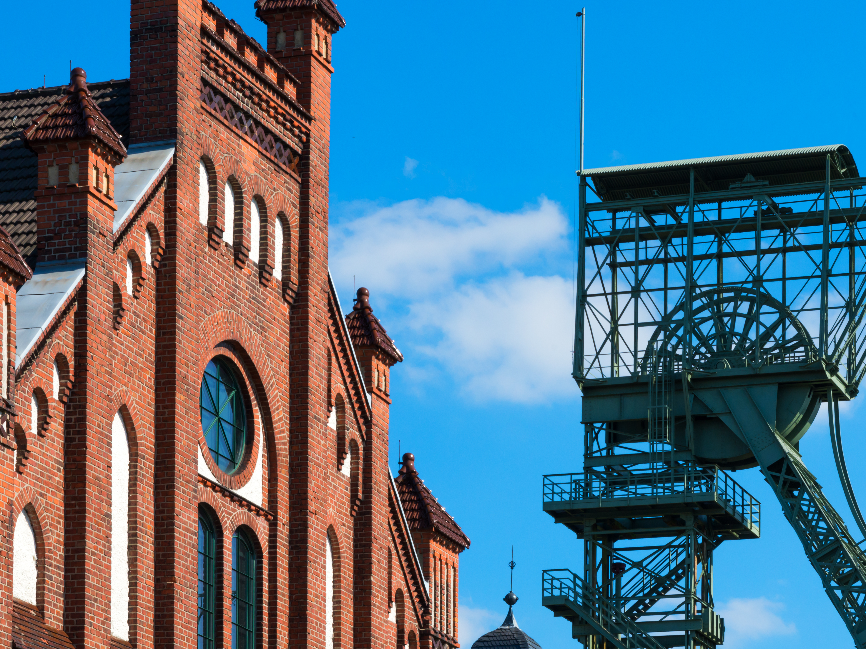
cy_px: 264
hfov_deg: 18.5
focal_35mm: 106
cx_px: 534
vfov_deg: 14.0
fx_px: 2652
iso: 400
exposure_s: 1/250
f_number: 14
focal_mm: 70
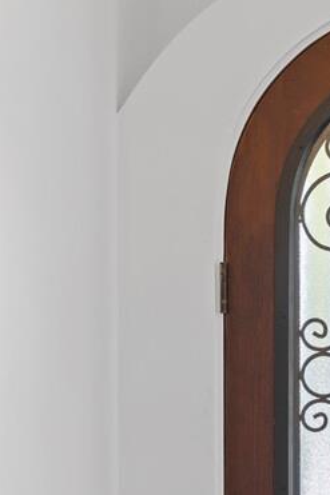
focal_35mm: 136
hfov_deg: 9.9
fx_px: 1872
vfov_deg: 14.9
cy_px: 435
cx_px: 446
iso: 125
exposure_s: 1/2.5
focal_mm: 42
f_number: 7.1
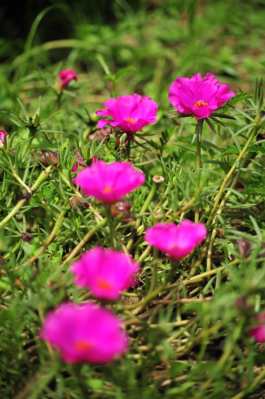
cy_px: 200
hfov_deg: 11.8
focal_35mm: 116
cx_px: 132
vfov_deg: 17.7
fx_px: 1283
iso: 200
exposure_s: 1/1600
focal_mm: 116
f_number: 4.5
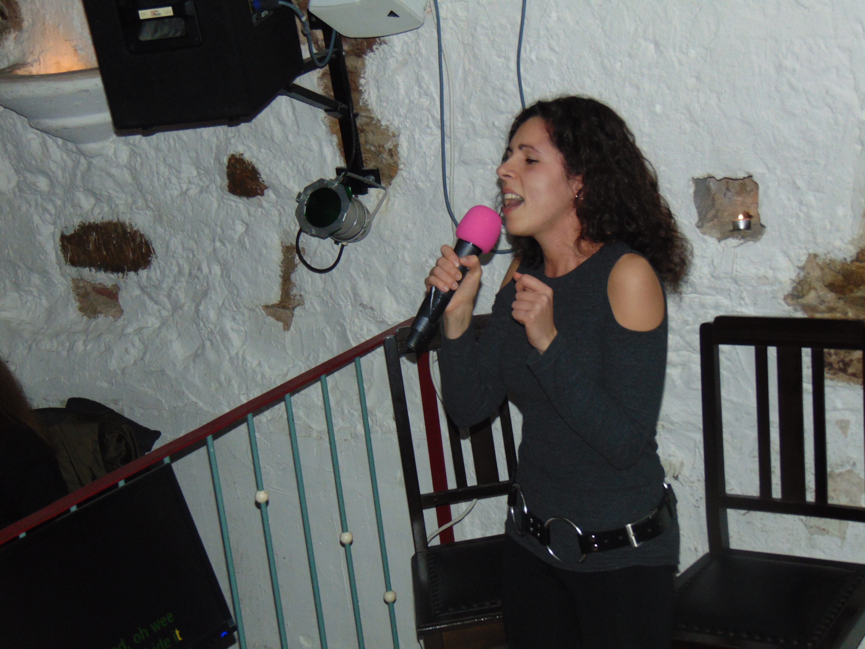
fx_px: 1774
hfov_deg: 27.4
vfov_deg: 20.7
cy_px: 324
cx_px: 432
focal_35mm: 71
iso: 200
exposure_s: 1/60
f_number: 3.7
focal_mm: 12.8
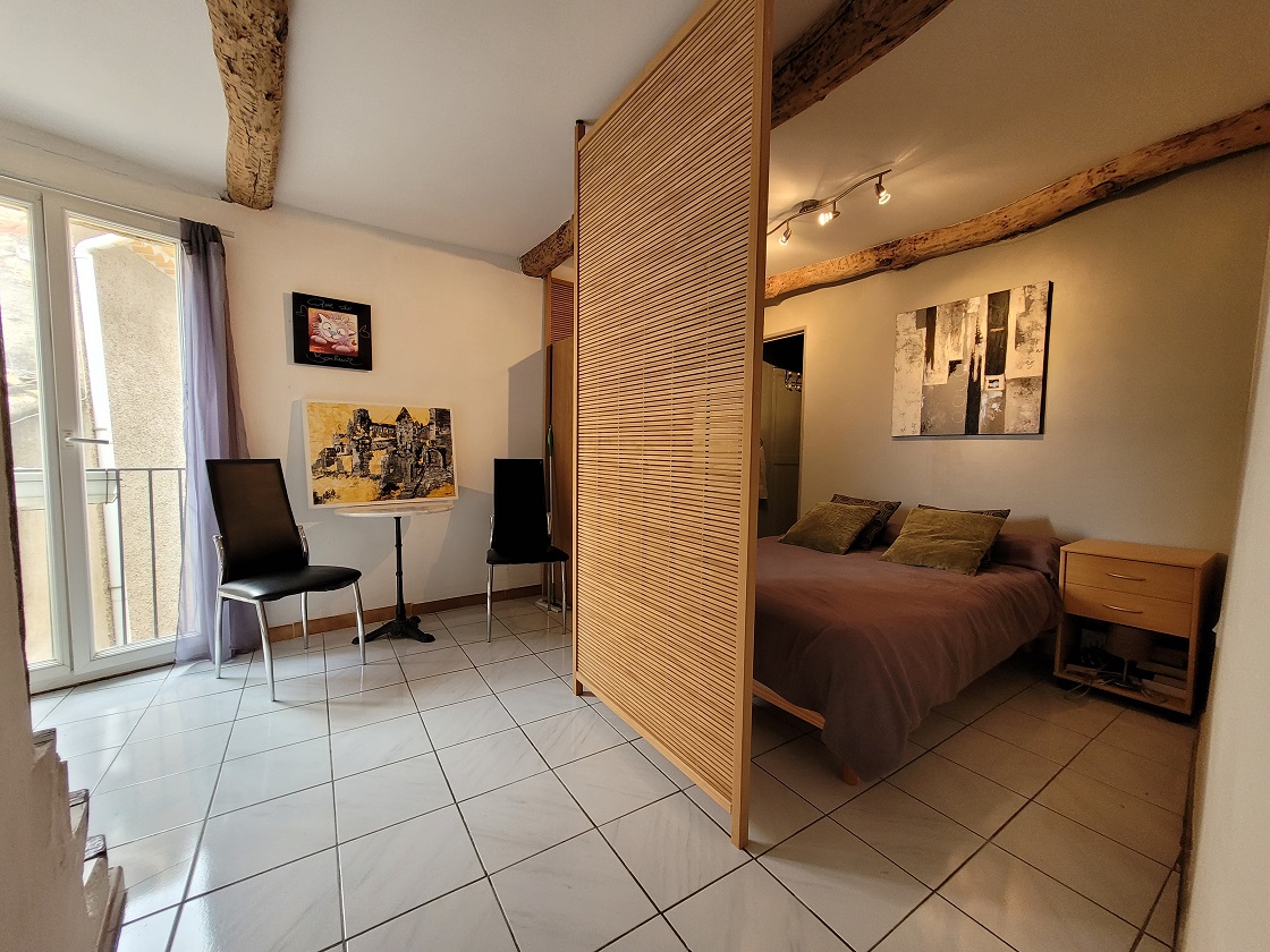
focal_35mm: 13
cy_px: 476
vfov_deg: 89.9
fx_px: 477
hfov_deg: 106.2
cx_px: 635
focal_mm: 1.74
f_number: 2.2
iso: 200
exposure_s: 1/50
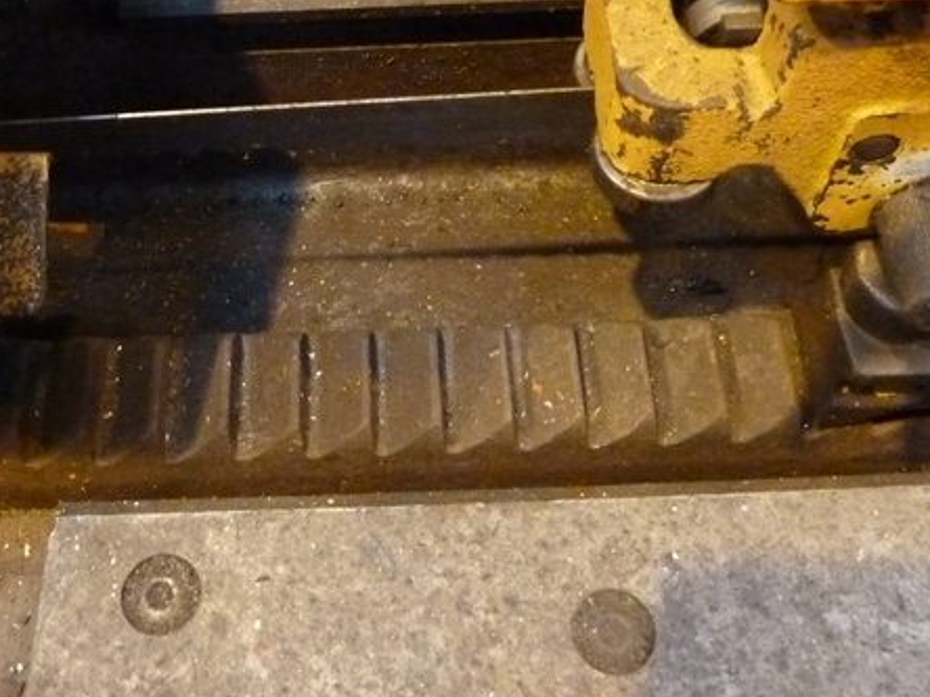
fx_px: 1209
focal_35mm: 45
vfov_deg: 31.1
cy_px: 111
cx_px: 377
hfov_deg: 41.9
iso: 800
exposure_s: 1/13
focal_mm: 4.1
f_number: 3.3
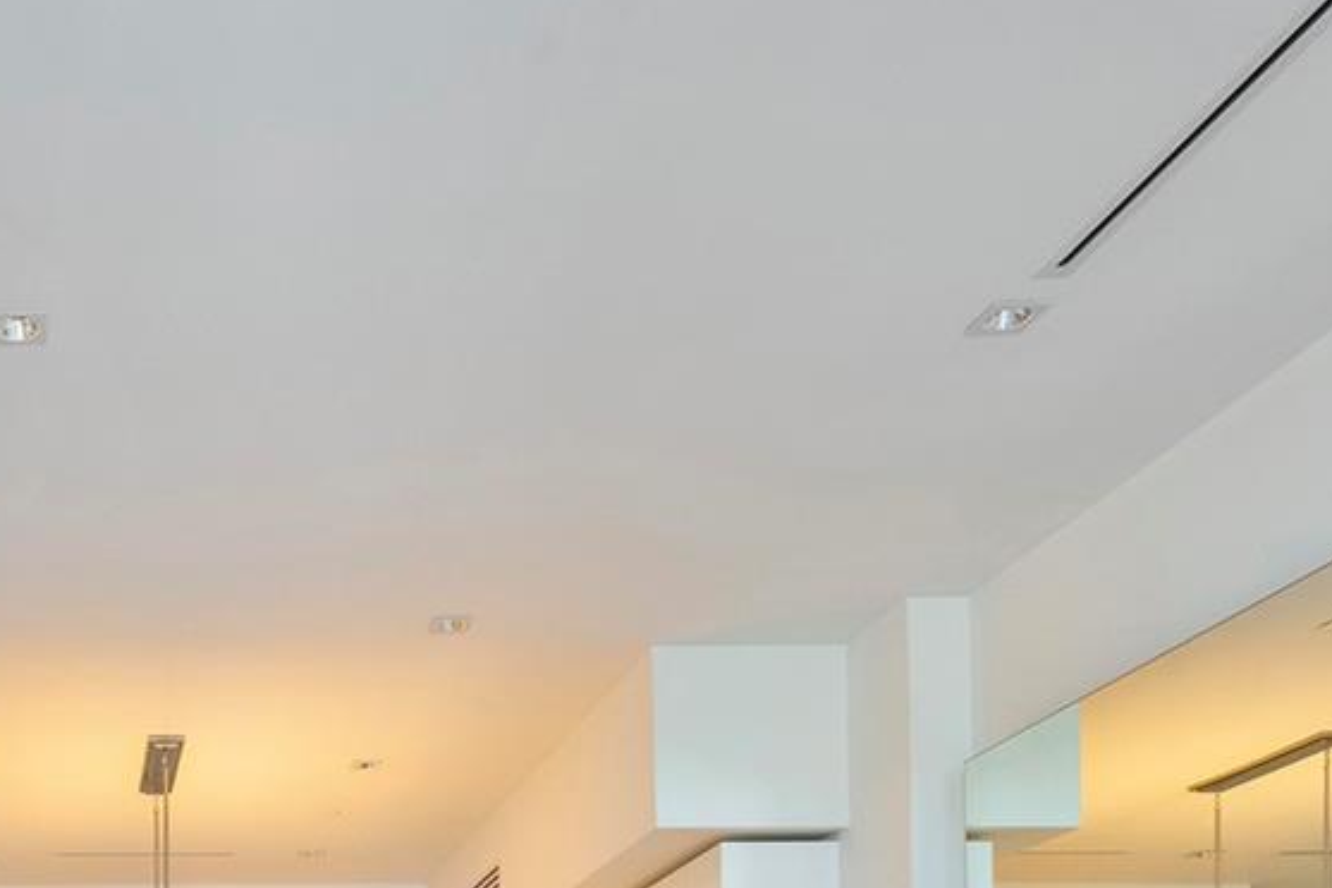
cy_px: 1206
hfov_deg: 38.6
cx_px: 45
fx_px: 1701
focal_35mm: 46
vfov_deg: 24.7
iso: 500
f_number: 8
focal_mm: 16
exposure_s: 1/30
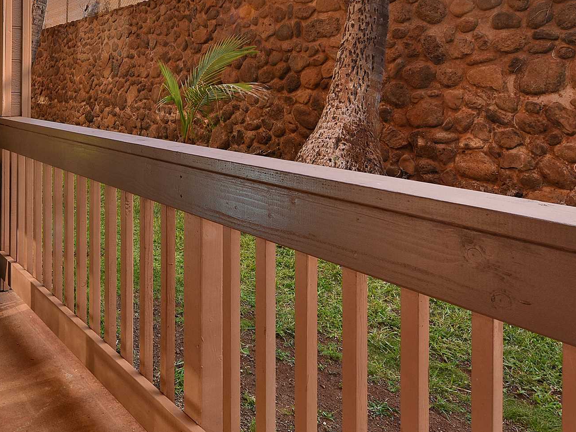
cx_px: 123
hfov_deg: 53.4
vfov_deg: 42.1
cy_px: 82
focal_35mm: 32
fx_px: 532
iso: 160
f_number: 16
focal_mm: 14
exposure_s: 1/60
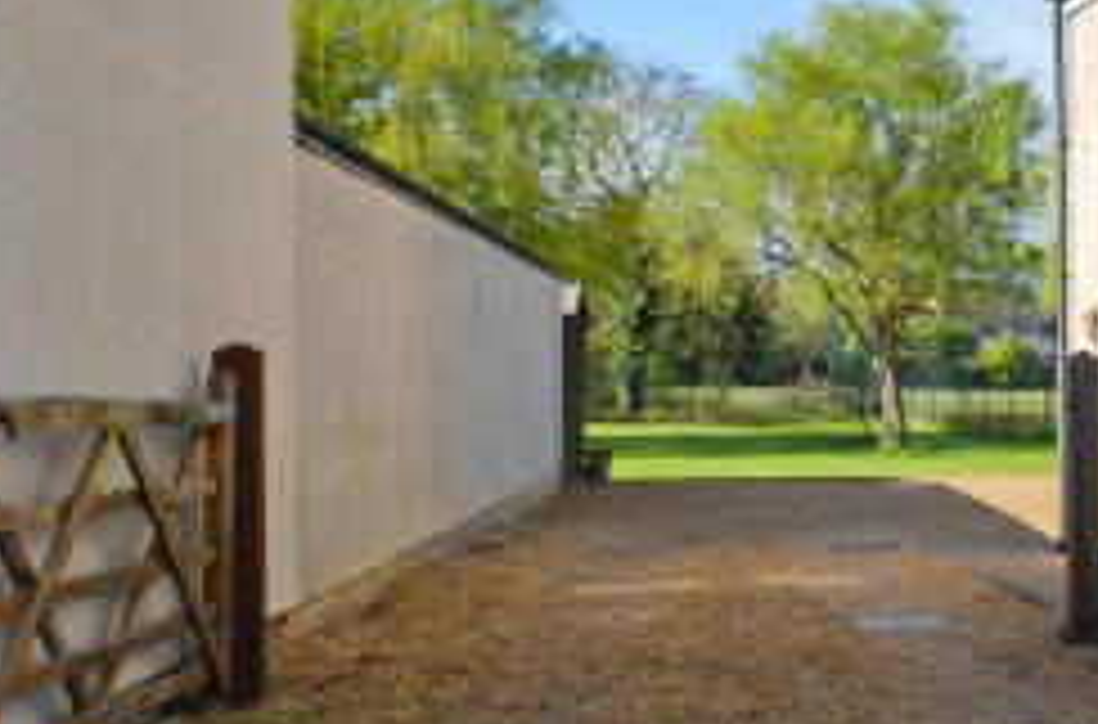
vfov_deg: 21.4
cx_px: 1836
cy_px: 400
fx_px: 1915
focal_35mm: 63
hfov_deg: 22.7
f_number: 8
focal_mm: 10
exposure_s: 1/250
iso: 100
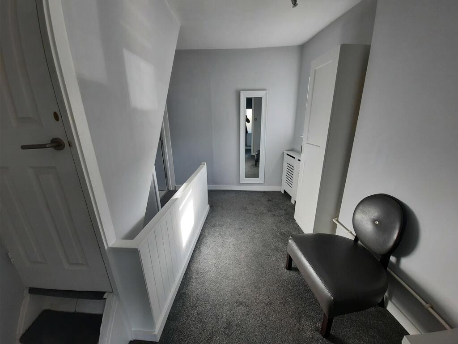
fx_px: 172
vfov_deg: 89.9
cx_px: 229
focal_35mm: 13
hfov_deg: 106.2
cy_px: 172
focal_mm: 1.74
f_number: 2.2
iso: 50
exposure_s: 1/50
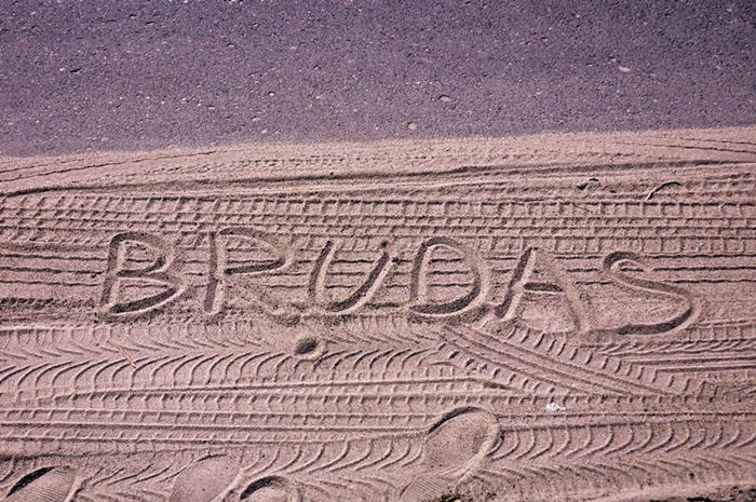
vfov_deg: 26.4
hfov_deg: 38.9
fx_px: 1070
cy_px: 251
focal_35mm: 51
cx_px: 378
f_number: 4.5
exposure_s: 1/3200
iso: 200
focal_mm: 34
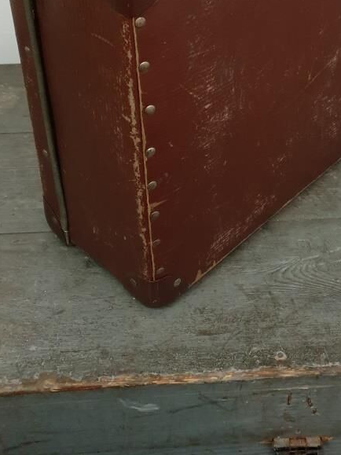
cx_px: 248
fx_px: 604
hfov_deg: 31.1
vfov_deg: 38.8
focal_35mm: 46
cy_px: 57
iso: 320
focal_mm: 4.3
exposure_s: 1/50
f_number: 1.5
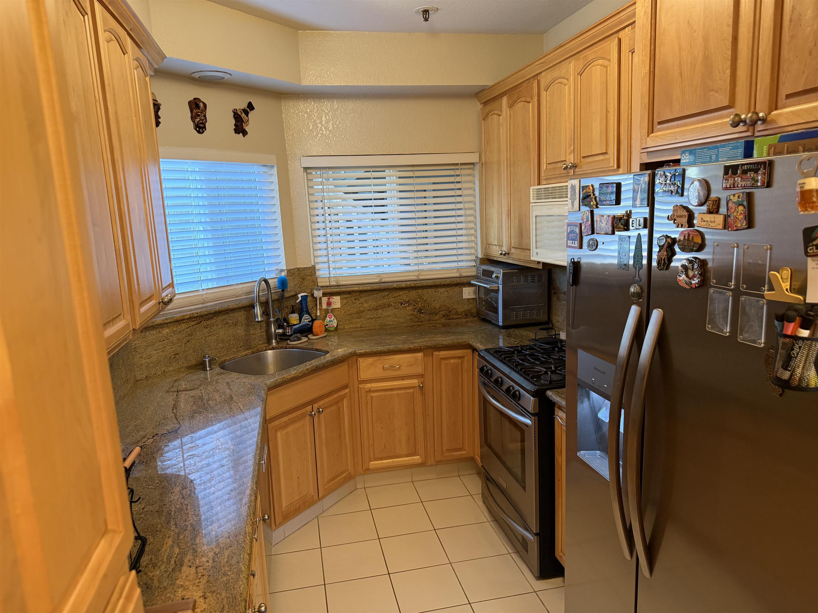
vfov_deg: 56.8
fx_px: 567
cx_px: 409
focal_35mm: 24
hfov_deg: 71.6
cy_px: 306
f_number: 1.78
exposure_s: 1/60
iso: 400
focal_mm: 6.76
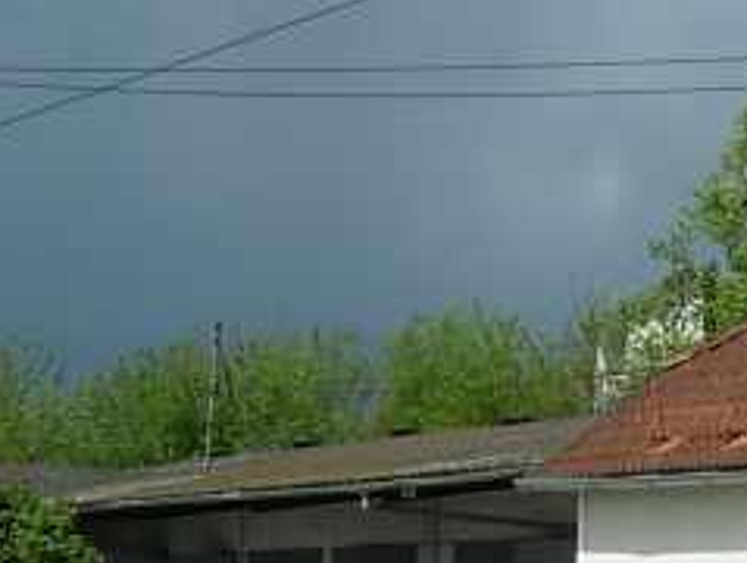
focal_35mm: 127
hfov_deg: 14.1
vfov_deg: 11.5
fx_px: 2745
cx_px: 1244
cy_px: 635
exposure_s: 1/1054
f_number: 4.8
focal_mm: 7.8
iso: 79
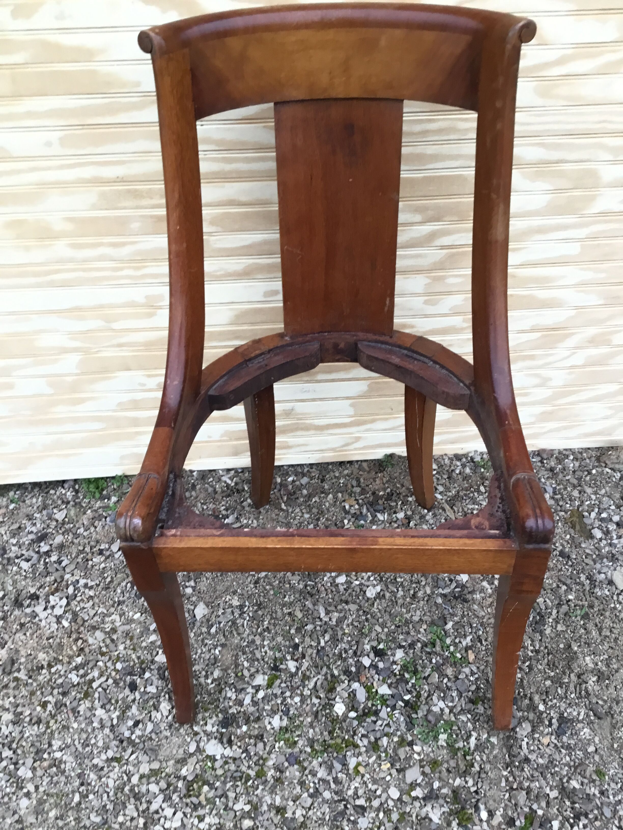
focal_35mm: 31
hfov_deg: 45.4
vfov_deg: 58.4
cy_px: 415
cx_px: 312
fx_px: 744
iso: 40
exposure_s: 1/33
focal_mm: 3.3
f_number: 2.4
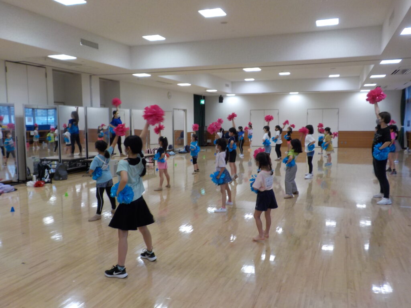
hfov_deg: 60.0
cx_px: 206
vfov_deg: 46.8
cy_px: 154
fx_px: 356
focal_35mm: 30
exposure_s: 1/40
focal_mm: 4.1
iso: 125
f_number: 3.3
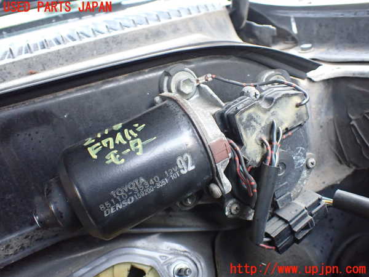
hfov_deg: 60.0
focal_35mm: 30
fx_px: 320
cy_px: 138
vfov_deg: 46.8
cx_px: 184
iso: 800
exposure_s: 1/60
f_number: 2.3
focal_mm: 5.4
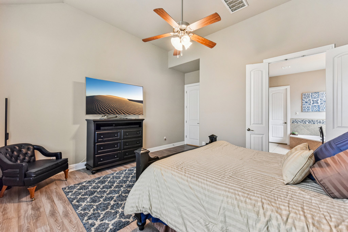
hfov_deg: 104.3
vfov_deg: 81.2
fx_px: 135
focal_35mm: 14
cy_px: 116
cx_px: 174
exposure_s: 1/15
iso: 1100
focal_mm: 14
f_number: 8
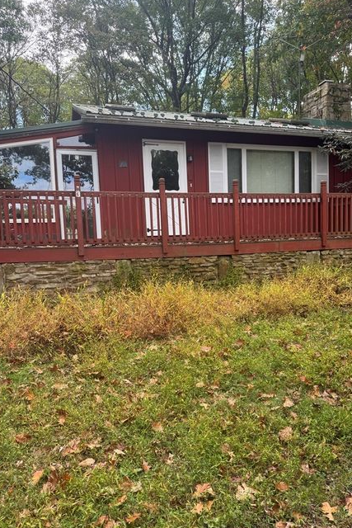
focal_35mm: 26
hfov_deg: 49.5
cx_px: 195
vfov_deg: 69.4
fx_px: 381
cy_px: 266
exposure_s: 1/419
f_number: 1.78
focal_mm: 6.76
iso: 80
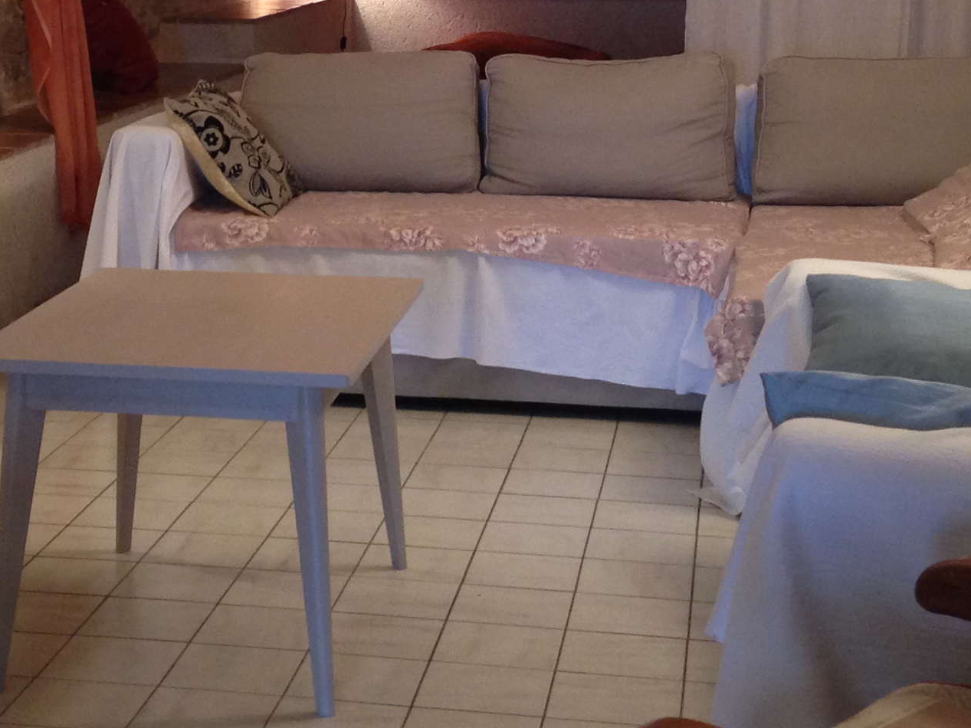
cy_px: 121
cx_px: 265
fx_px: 2384
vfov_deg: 17.2
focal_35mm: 85
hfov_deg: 22.8
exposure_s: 1/20
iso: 125
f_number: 2.4
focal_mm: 4.12
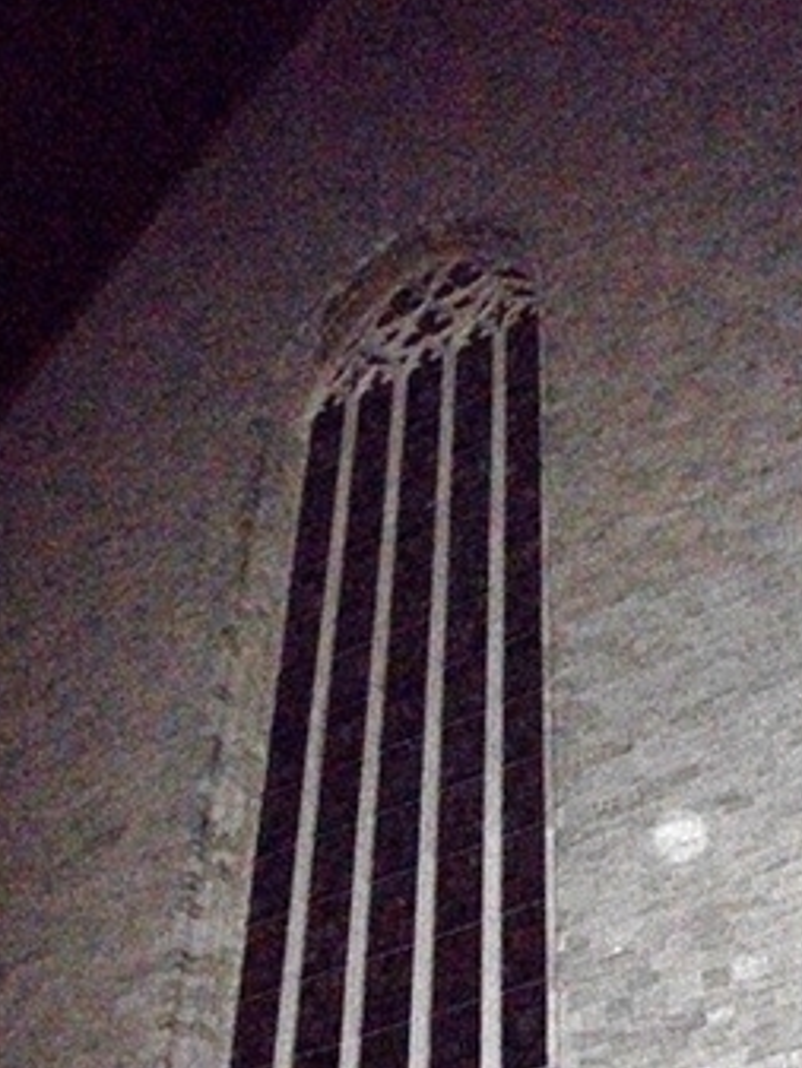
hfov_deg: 25.4
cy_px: 605
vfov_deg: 33.7
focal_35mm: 57
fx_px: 1760
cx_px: 599
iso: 640
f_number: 2.9
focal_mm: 5.7
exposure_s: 1/60
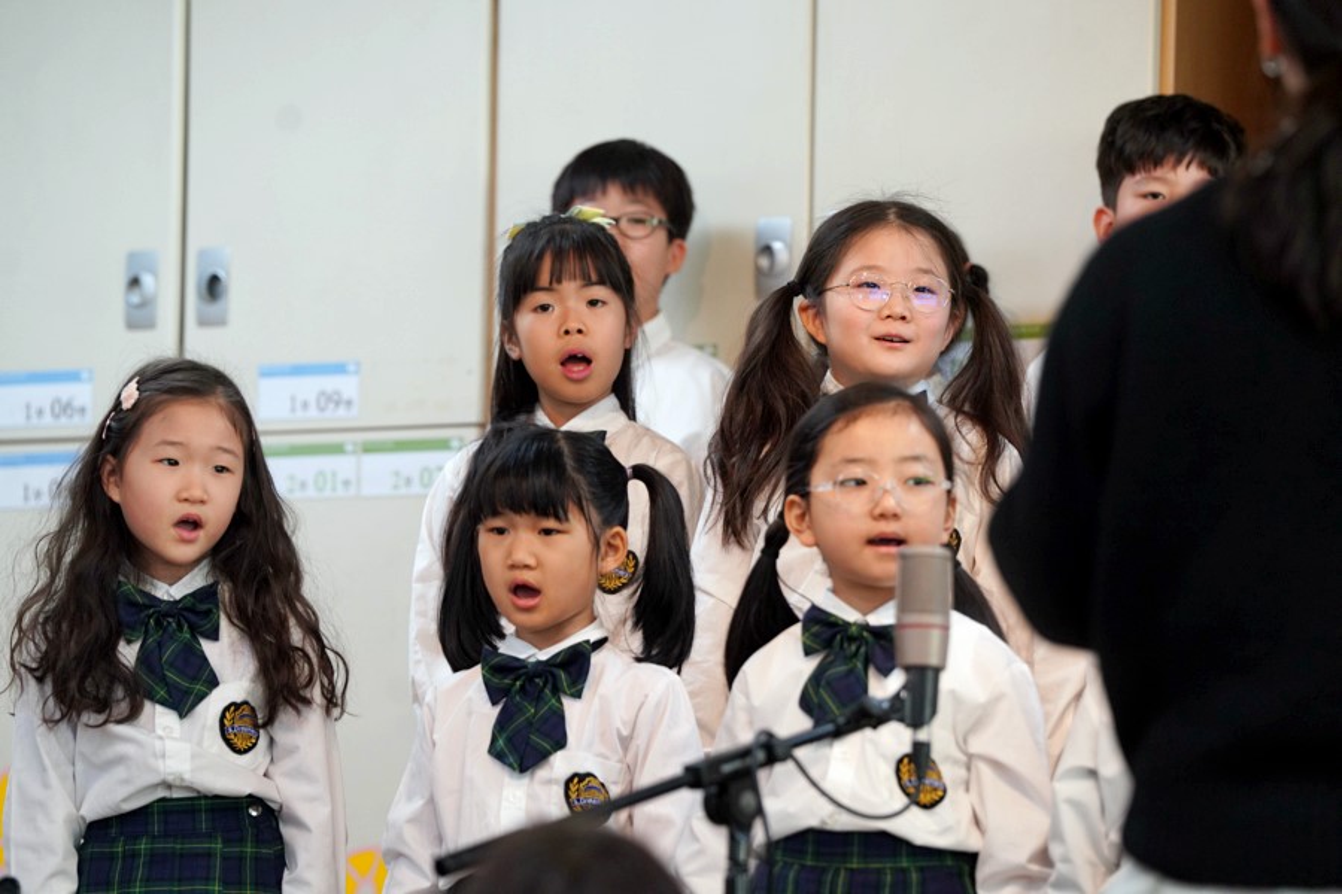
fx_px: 6709
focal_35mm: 180
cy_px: 447
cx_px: 671
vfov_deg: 7.6
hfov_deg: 11.4
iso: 1250
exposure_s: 1/200
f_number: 4
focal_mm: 180
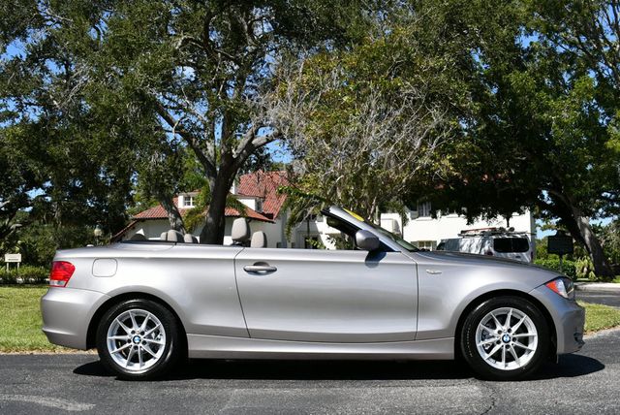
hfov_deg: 46.4
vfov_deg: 32.0
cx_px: 310
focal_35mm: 42
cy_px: 208
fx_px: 724
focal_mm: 21
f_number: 9
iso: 100
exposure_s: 1/320
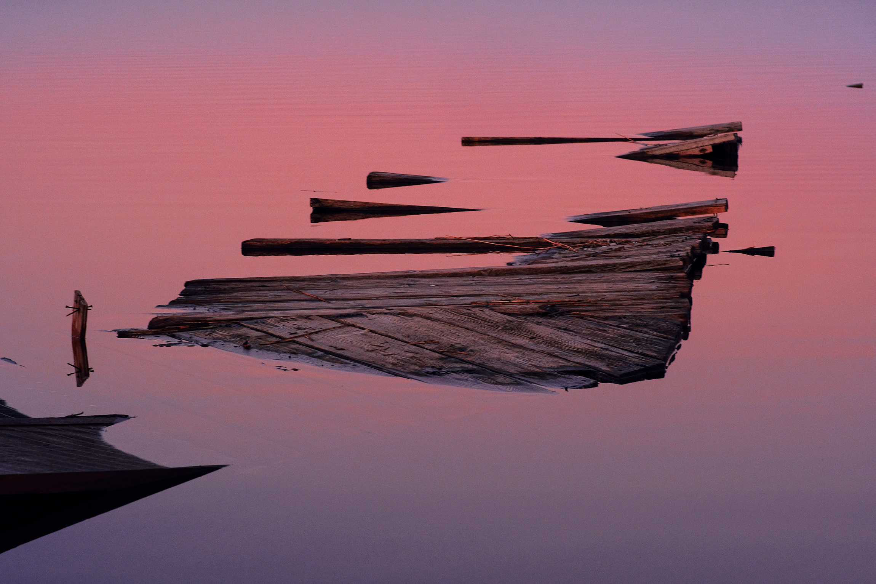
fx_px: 3114
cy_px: 292
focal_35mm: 128
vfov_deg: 10.7
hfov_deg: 16.0
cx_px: 438
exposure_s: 1/125
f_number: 6.4
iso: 1000
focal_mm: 85
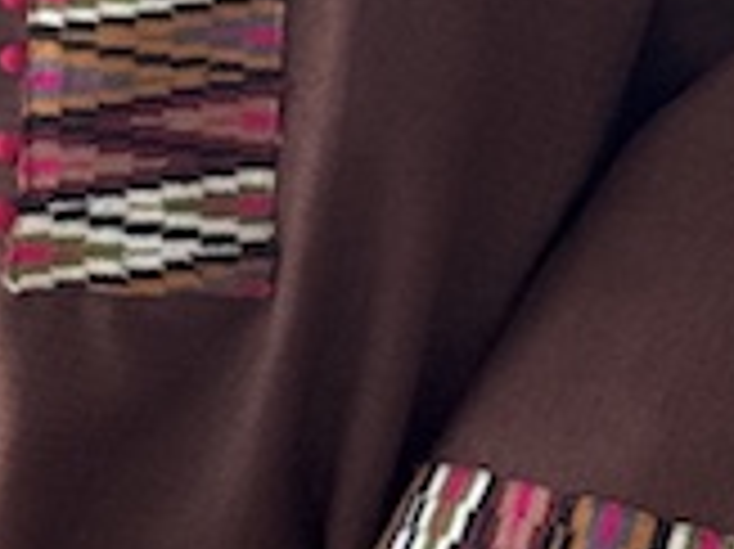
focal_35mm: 293
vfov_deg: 5.1
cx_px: -110
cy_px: 333
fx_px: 6208
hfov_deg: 6.7
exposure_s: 1/527
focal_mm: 6.76
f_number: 1.78
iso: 64
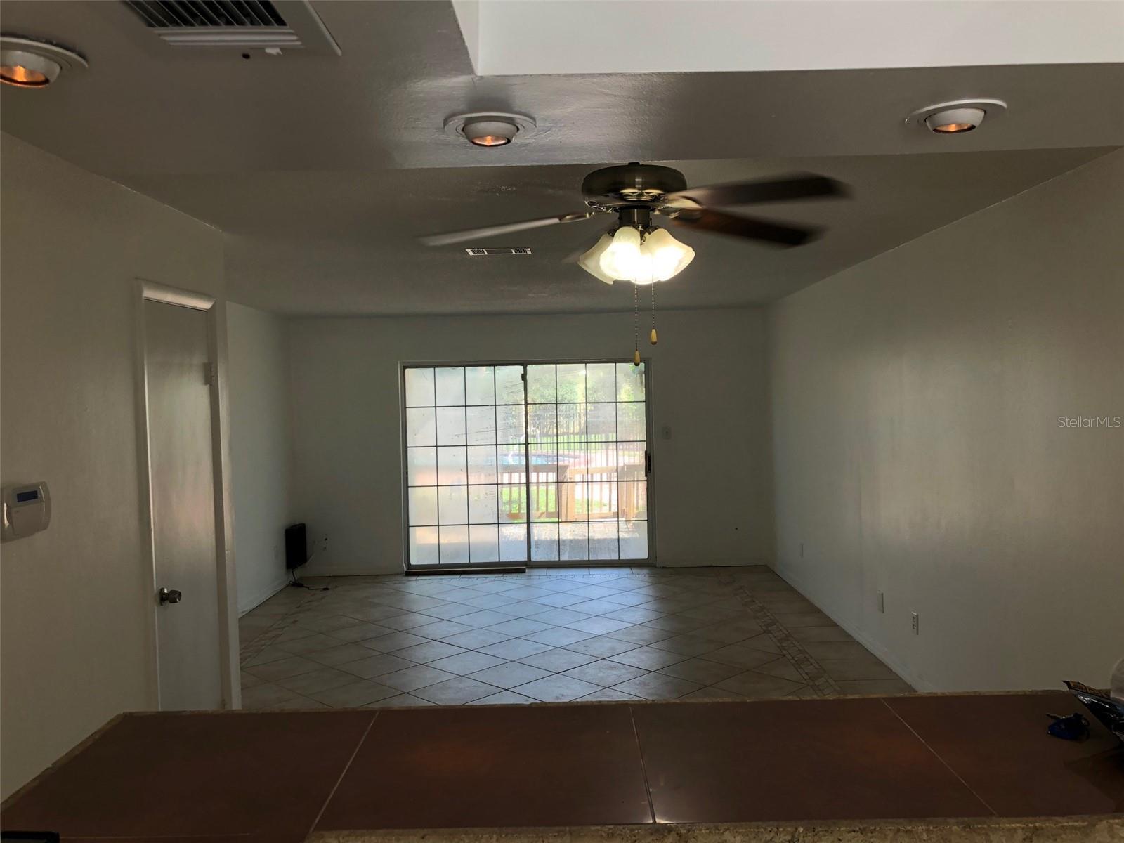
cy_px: 422
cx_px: 562
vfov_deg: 49.7
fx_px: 909
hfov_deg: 63.4
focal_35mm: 28
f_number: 1.8
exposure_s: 1/120
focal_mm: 4
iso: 64
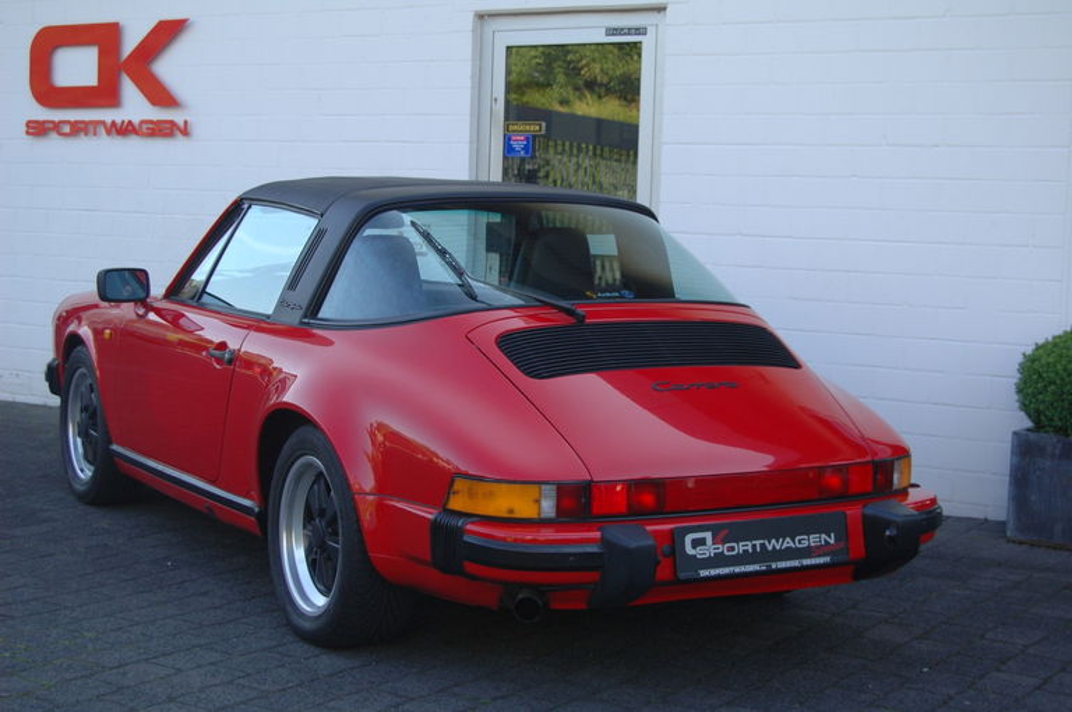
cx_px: 536
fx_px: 1784
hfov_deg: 33.4
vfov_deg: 22.6
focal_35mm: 60
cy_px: 356
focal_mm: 40
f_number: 5.6
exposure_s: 1/125
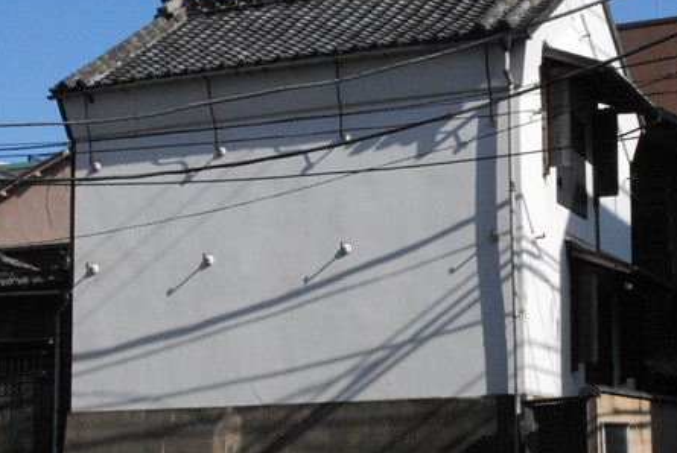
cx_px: 432
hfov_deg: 24.6
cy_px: 258
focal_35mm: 82
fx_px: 1544
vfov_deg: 16.7
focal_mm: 38
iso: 1600
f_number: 22
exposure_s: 1/320
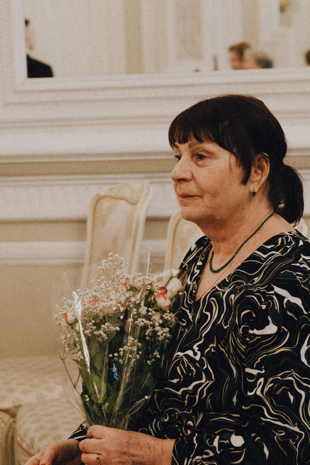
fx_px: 1278
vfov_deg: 20.6
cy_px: 249
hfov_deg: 13.8
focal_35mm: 99
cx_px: 148
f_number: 2.2
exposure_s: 1/125
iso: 1000
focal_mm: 35
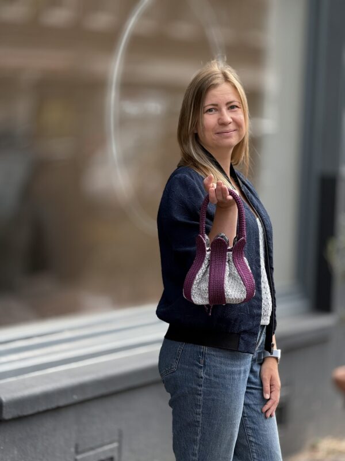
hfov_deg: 12.3
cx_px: 172
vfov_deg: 16.4
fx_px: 1595
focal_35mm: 120
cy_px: 230
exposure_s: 1/215
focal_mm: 15.66
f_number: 2.8
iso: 50
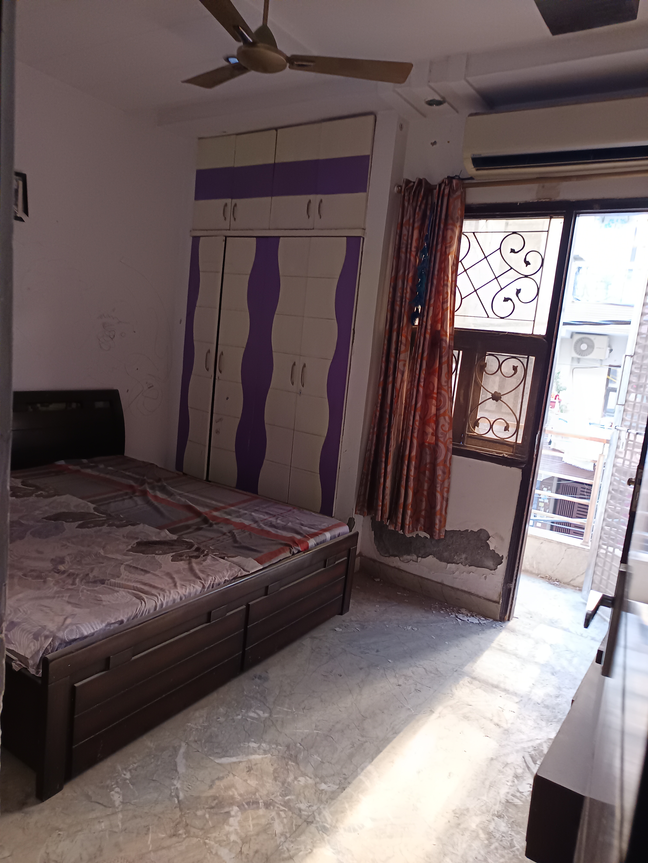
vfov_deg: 71.6
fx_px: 599
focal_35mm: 24
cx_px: 324
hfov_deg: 56.8
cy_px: 432
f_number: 1.7
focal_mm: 5.31
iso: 808
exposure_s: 1/50
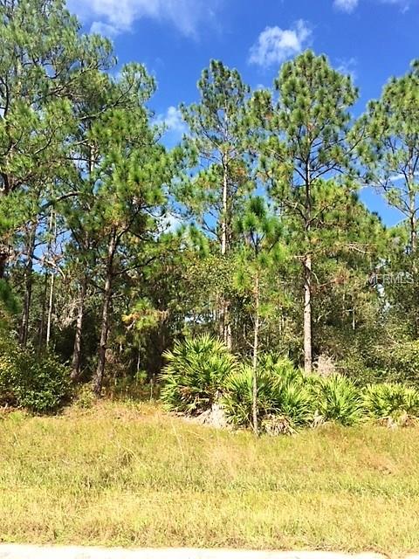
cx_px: 210
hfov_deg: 48.2
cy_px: 280
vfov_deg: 61.7
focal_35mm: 29
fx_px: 468
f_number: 2.2
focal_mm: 4.15
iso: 32
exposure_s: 1/1068
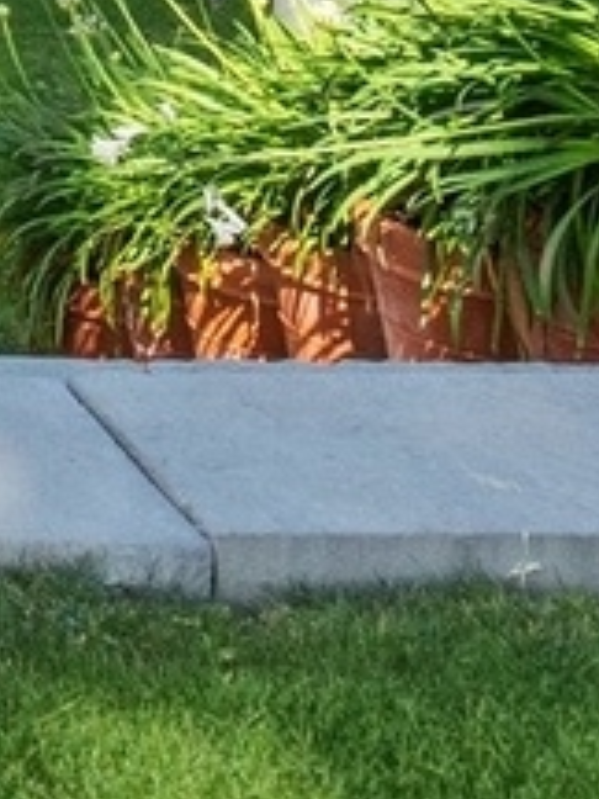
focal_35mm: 108
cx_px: -961
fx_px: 2492
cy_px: -836
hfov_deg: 11.0
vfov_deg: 14.7
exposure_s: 1/320
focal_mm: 10
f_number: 9
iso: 200
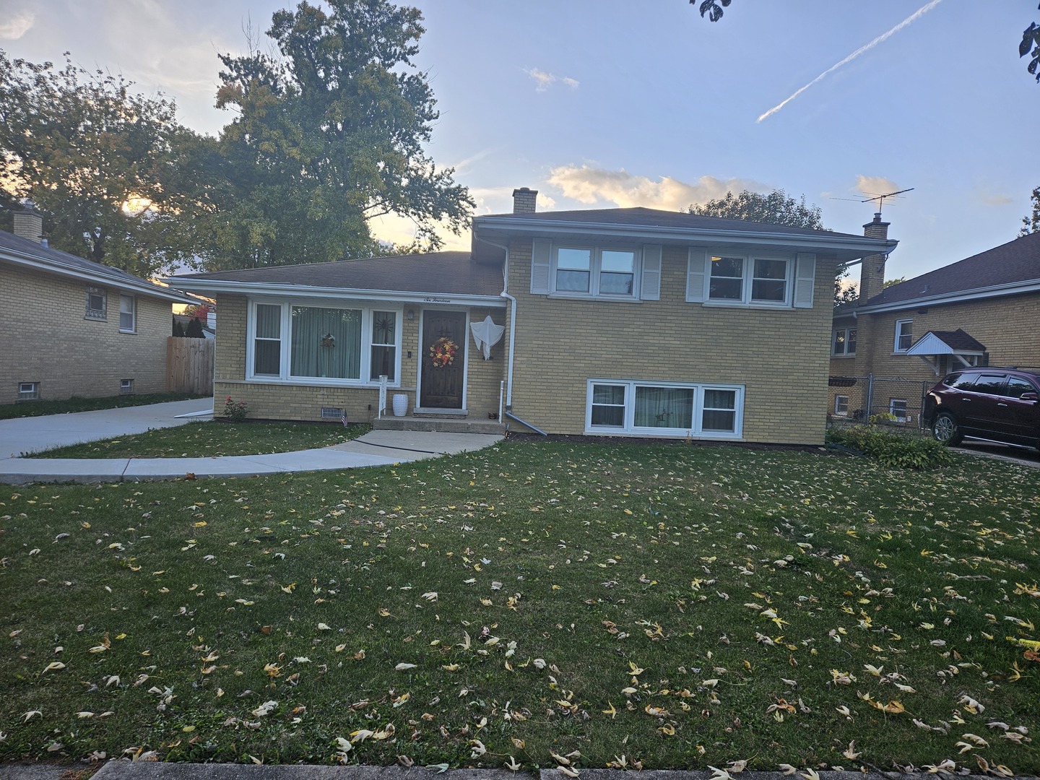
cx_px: 520
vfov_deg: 58.9
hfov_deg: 73.9
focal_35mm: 23
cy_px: 390
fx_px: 691
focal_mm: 5.4
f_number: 1.8
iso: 25
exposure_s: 1/249
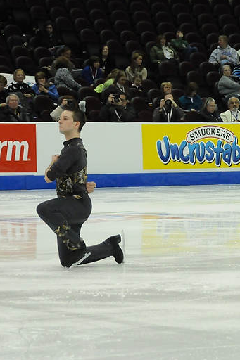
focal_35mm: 176
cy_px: 185
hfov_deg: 7.8
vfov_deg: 11.7
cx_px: 224
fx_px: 1759
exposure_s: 1/1000
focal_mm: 75
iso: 3200
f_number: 5.6
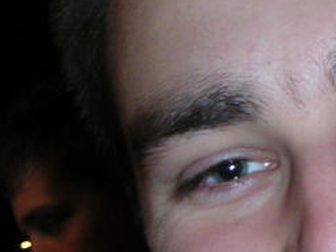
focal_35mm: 122
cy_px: 259
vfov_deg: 12.0
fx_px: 1185
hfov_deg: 15.5
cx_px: 403
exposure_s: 1/45
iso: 160
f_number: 2.8
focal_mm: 6
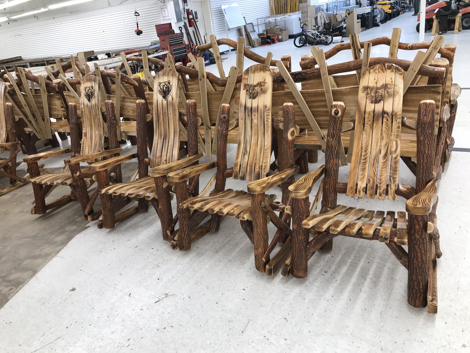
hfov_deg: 63.4
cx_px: 235
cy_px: 176
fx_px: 380
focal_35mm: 28
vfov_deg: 49.7
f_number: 1.8
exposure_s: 1/60
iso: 32
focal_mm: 3.99
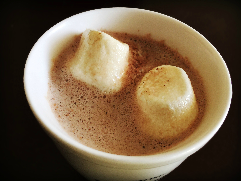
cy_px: 90
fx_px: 202
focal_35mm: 29
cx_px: 120
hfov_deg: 61.7
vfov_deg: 48.2
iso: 32
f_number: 2.2
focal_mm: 4.15
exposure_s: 1/15
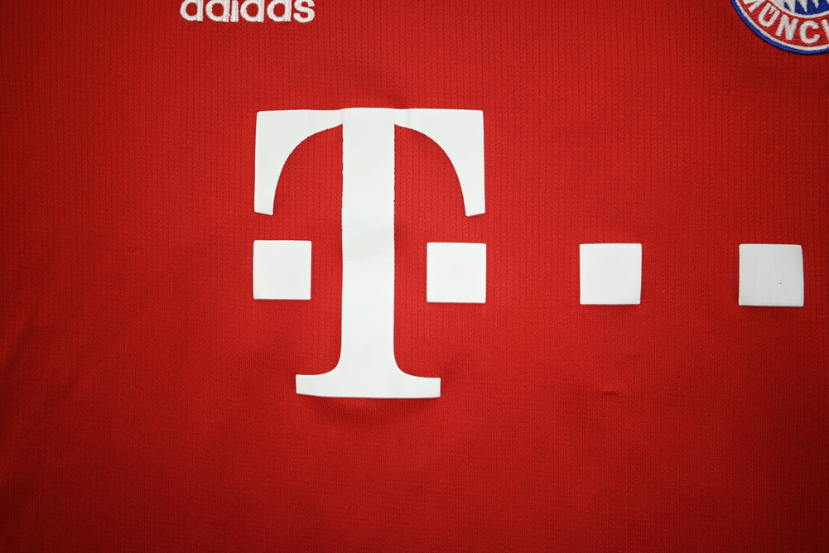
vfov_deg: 44.3
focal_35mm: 30
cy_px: 276
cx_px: 414
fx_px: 679
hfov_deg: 62.8
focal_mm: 29.5
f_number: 4.5
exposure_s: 1/125
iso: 200
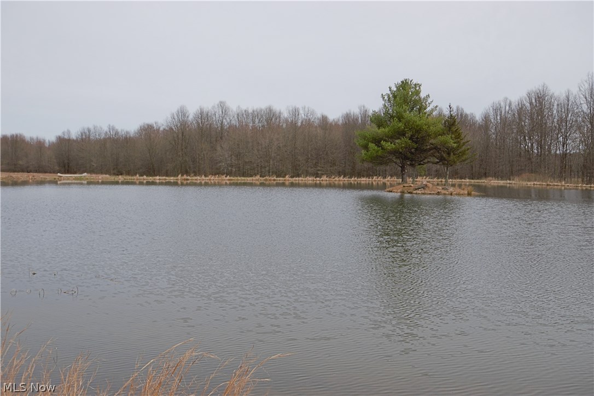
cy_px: 198
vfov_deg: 36.9
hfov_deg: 53.1
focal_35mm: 36
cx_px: 297
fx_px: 594
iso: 400
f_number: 11
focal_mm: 24
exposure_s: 1/500
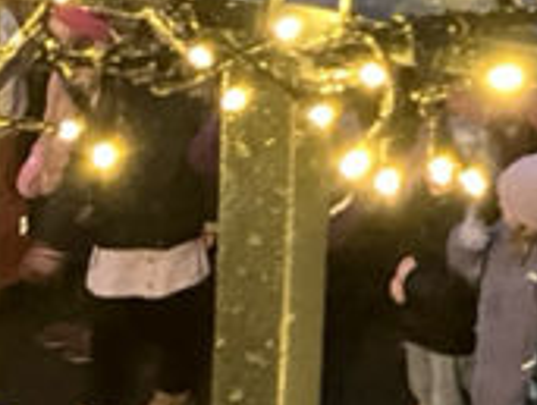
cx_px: 876
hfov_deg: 15.1
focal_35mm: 118
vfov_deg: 11.5
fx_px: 1834
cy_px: -367
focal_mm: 3.99
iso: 640
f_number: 1.8
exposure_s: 1/20
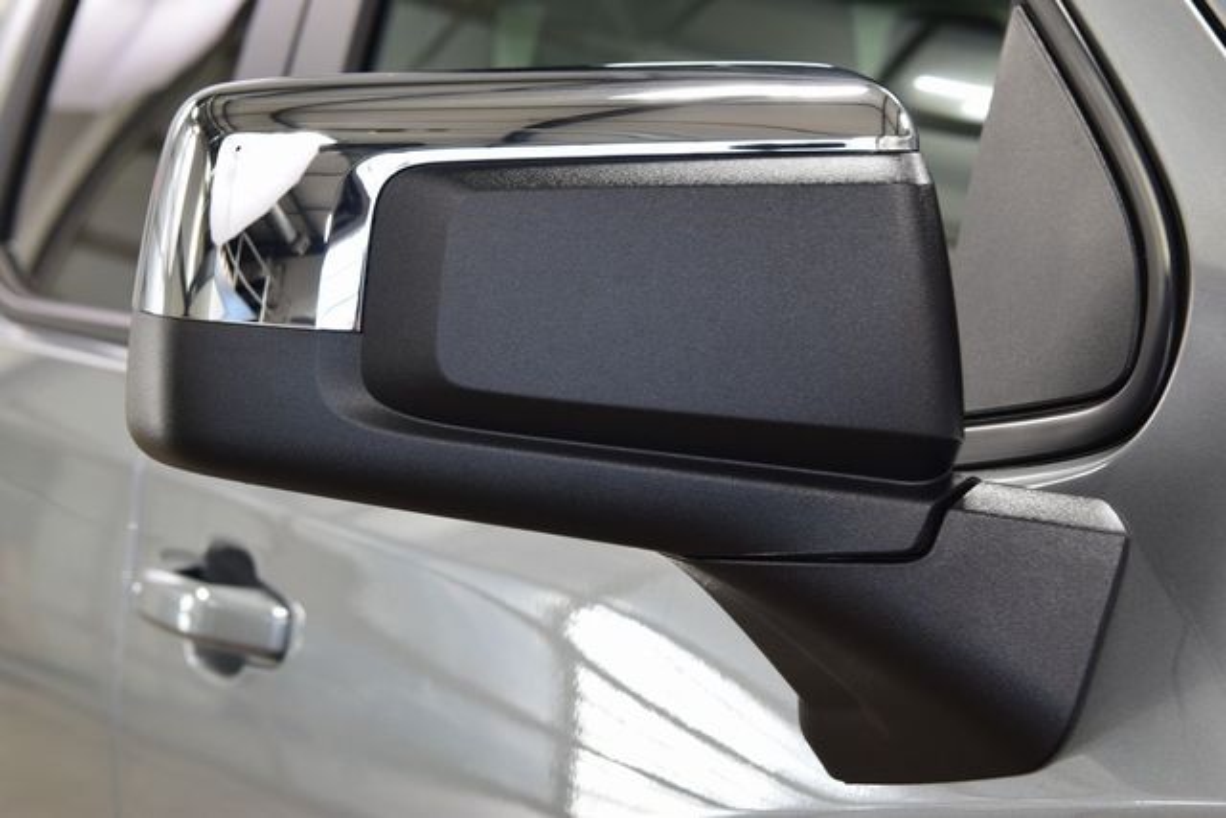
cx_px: 613
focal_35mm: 75
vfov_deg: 18.2
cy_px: 409
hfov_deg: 27.0
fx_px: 2555
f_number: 6.3
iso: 500
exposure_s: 1/15
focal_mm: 50
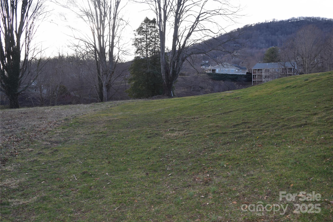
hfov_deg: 61.9
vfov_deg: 43.6
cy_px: 111
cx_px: 166
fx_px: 277
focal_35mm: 30
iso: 100
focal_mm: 20
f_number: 5.6
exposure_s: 1/125
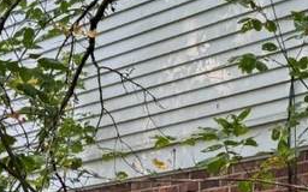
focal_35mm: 127
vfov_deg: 9.8
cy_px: 348
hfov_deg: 16.4
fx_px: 1066
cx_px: 218
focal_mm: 6.76
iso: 100
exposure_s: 1/532
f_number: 1.78
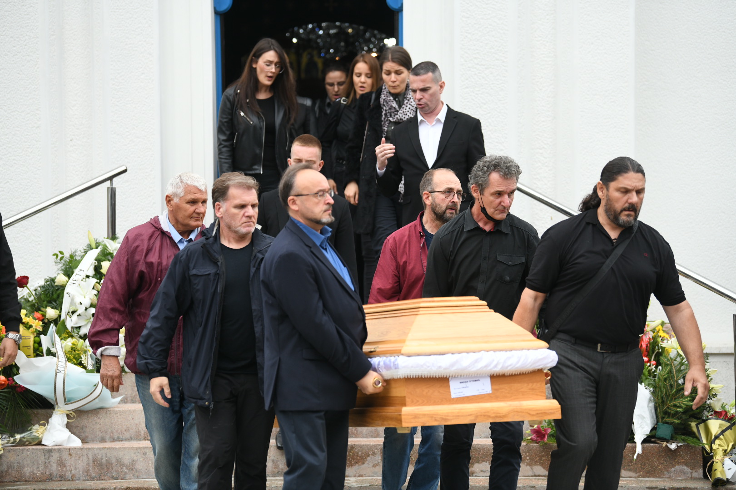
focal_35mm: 120
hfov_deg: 17.1
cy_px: 245
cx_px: 368
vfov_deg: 11.4
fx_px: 2453
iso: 1000
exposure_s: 1/2500
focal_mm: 120
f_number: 2.8
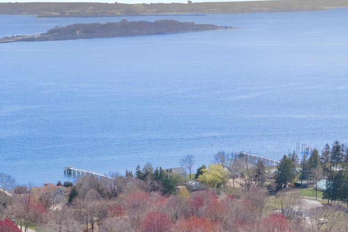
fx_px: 783
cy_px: 316
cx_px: 52
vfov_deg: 15.9
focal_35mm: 81
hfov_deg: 24.5
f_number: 2.8
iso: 100
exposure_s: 1/640
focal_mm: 4.5
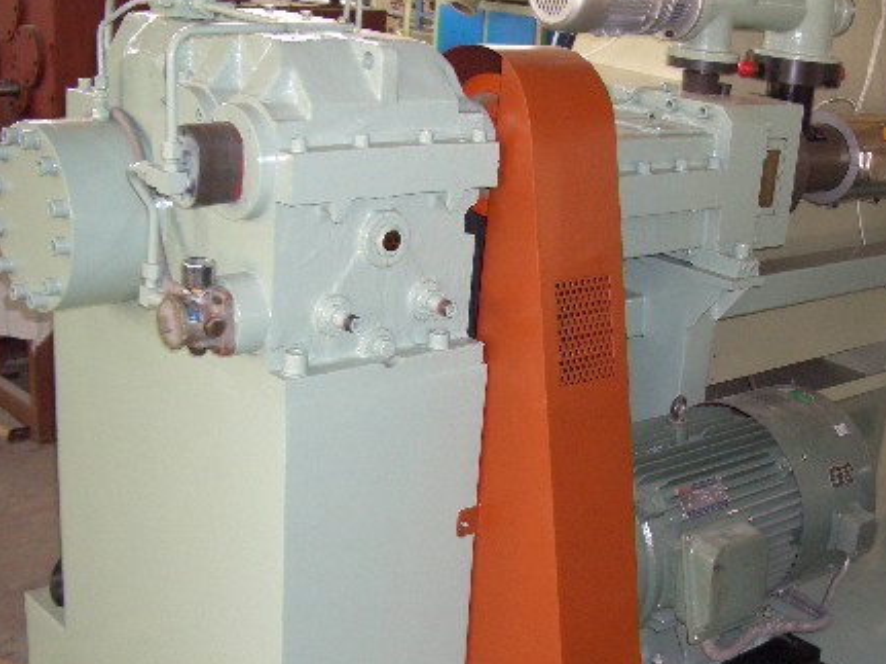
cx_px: 588
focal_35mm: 52
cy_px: 407
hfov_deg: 36.5
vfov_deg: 27.9
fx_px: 1331
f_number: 2.6
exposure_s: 1/60
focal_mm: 5.8
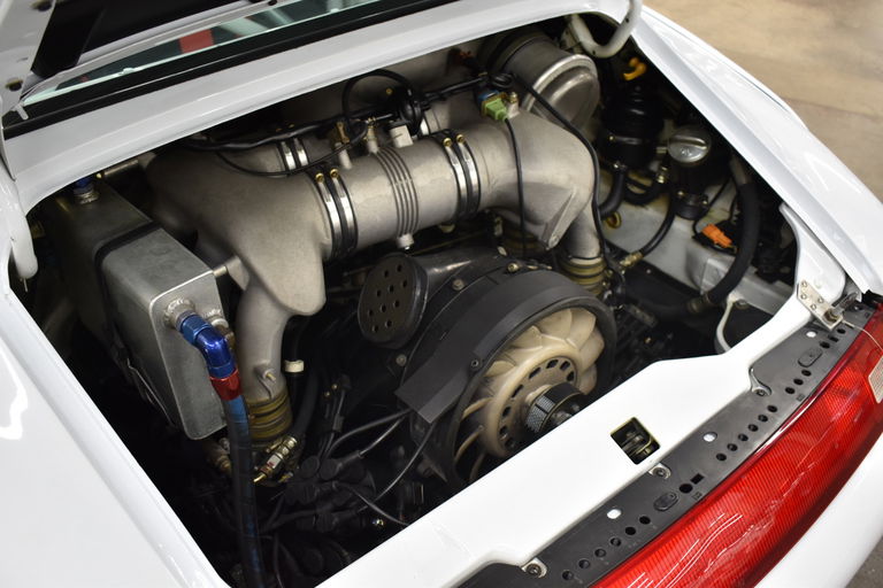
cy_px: 294
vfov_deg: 36.9
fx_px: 883
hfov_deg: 53.1
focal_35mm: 36
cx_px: 442
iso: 560
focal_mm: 24
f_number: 3.8
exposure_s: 1/40
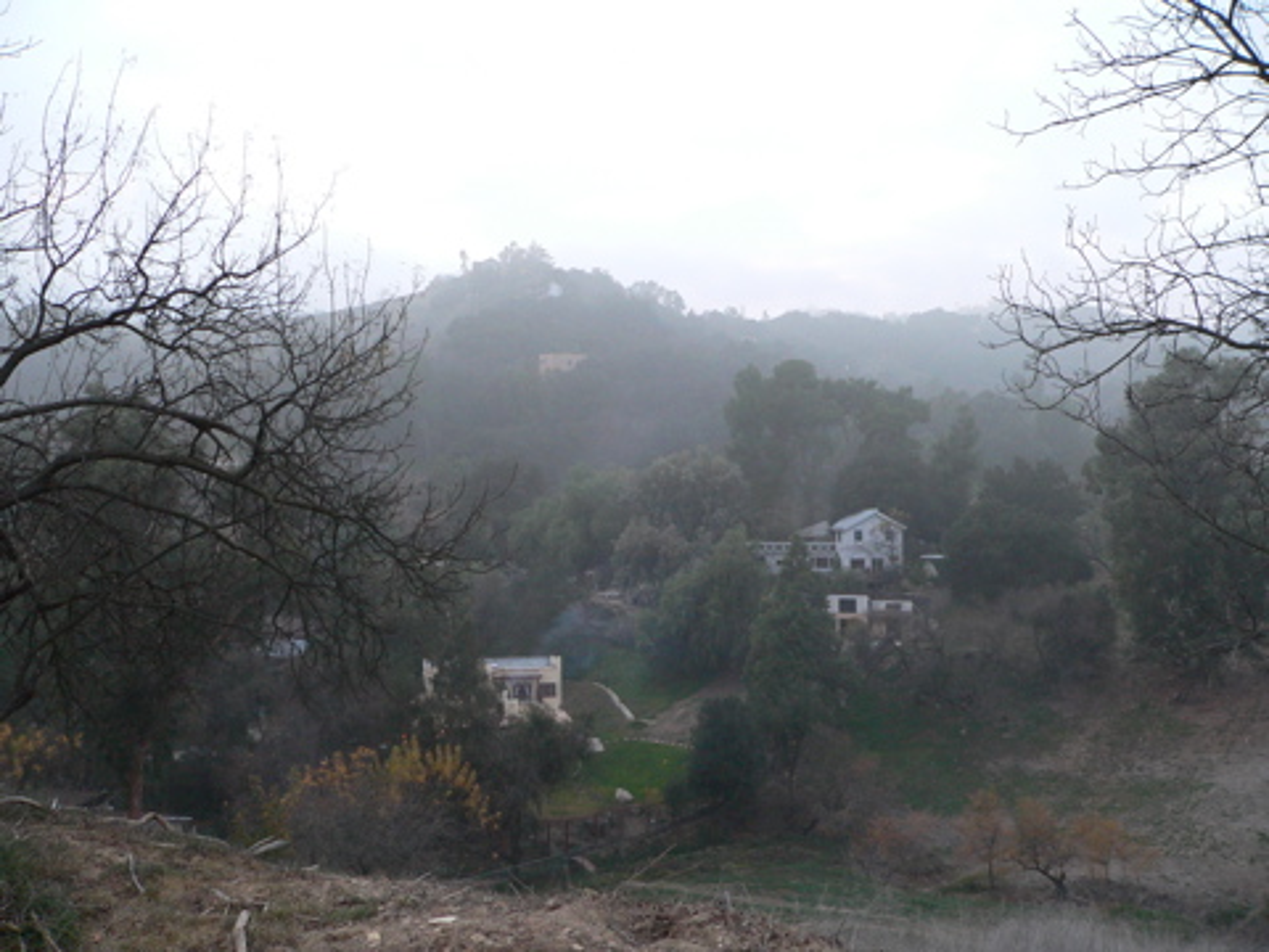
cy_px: 476
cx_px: 634
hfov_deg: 51.4
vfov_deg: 39.7
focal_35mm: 36
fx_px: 1320
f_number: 2.8
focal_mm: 6
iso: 200
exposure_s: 1/40
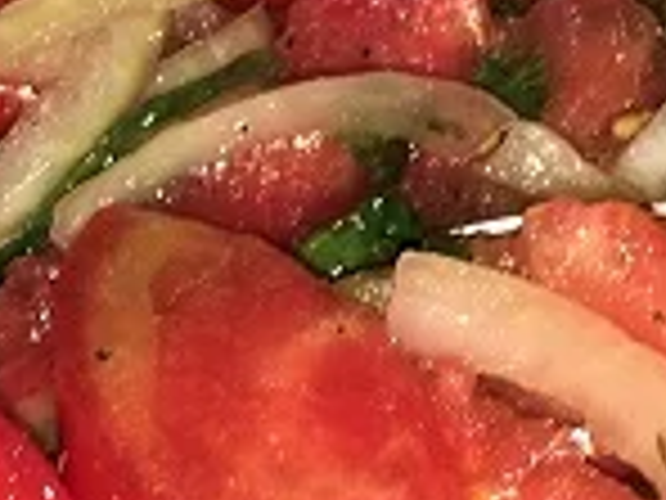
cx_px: 544
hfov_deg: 12.5
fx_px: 3021
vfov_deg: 9.3
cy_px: 617
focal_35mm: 157
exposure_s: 1/53
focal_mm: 4.15
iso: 25
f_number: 2.2
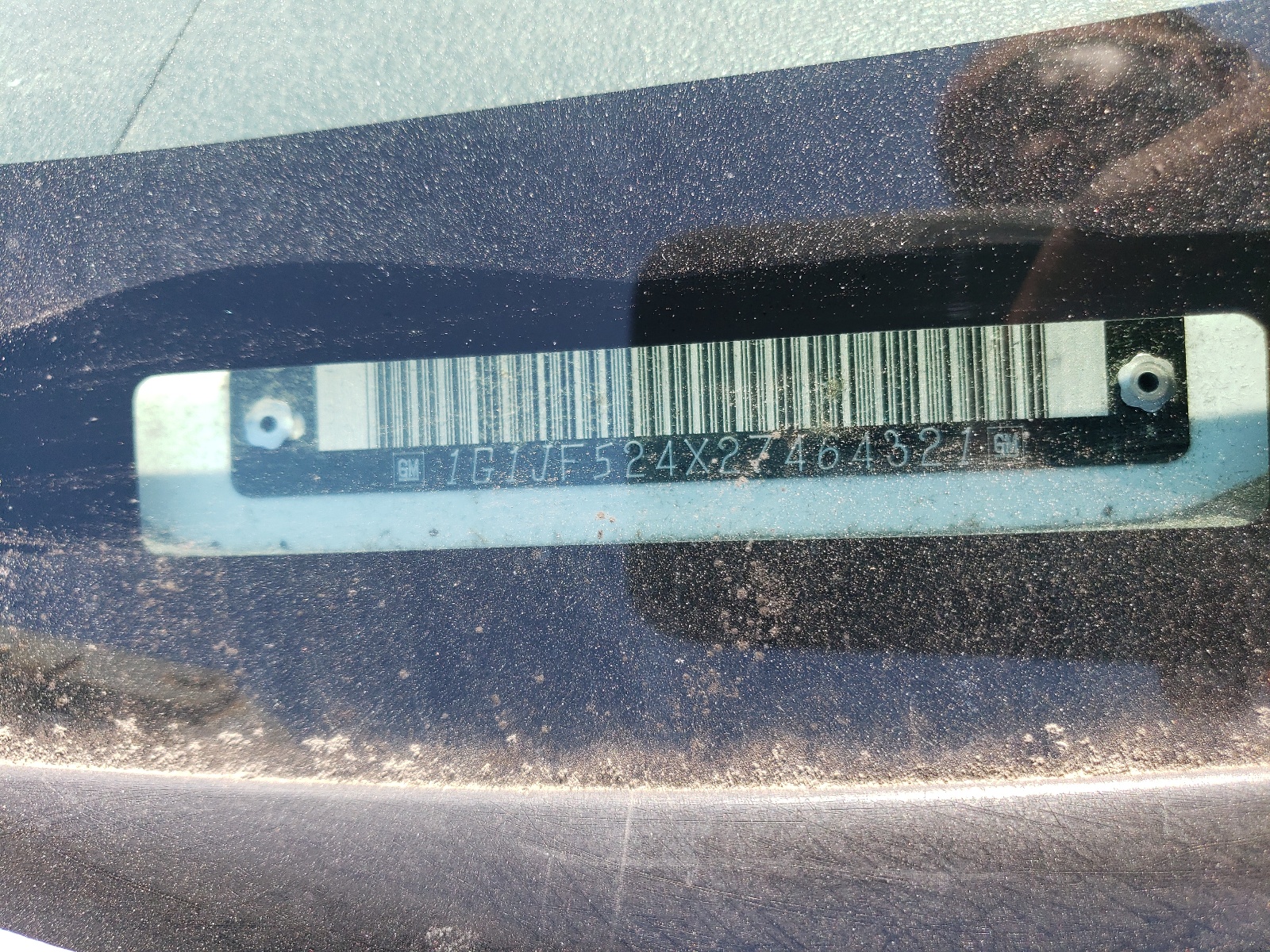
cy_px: 476
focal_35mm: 26
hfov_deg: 67.3
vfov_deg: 53.1
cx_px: 635
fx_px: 954
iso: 50
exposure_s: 1/455
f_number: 1.5
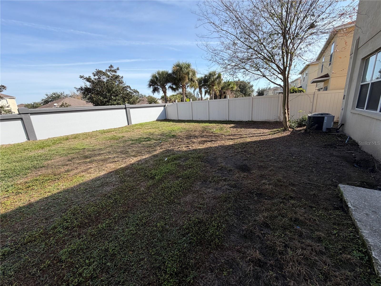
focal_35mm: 14
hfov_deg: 102.1
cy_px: 143
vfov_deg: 85.7
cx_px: 190
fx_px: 154
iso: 32
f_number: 2.2
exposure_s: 1/770
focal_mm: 2.22
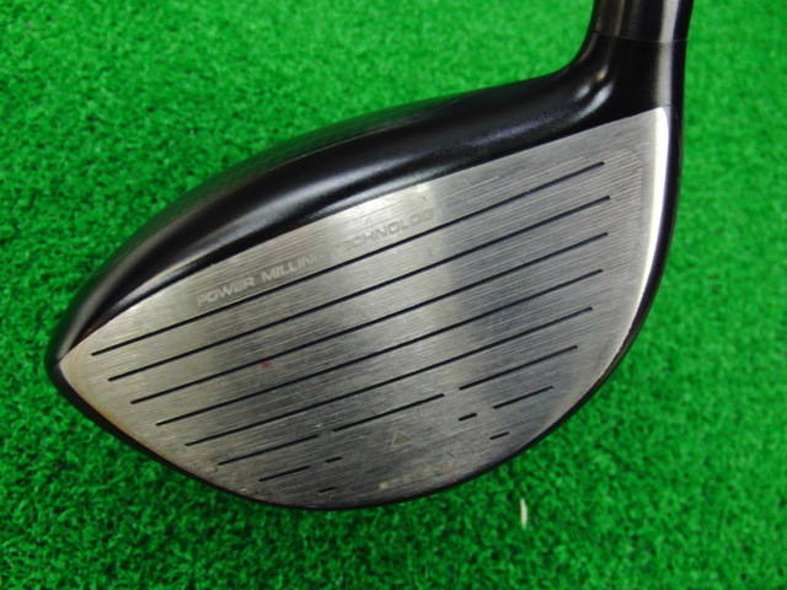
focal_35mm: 37
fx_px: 841
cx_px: 394
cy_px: 295
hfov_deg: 50.1
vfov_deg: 38.7
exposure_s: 1/25
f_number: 3.6
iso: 400
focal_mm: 6.42
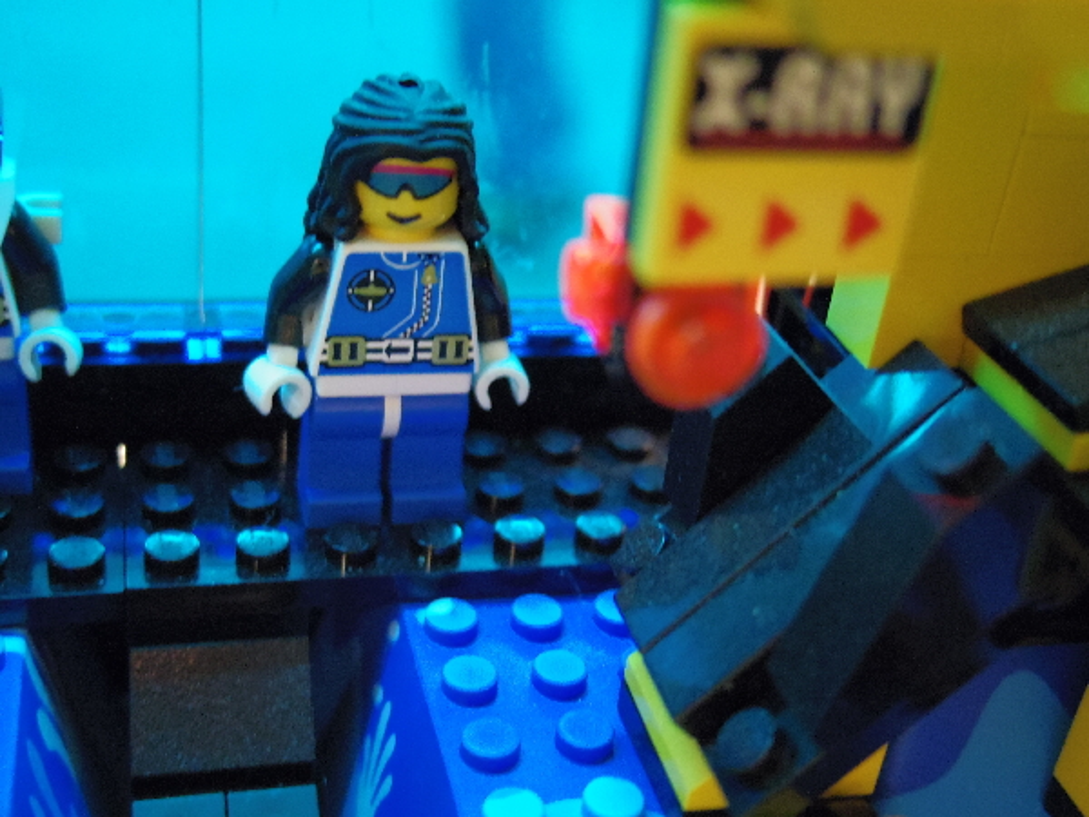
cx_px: 544
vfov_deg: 30.9
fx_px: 1479
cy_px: 408
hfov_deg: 40.4
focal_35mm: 47
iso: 1600
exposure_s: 1/80
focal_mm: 8.5
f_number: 1.9
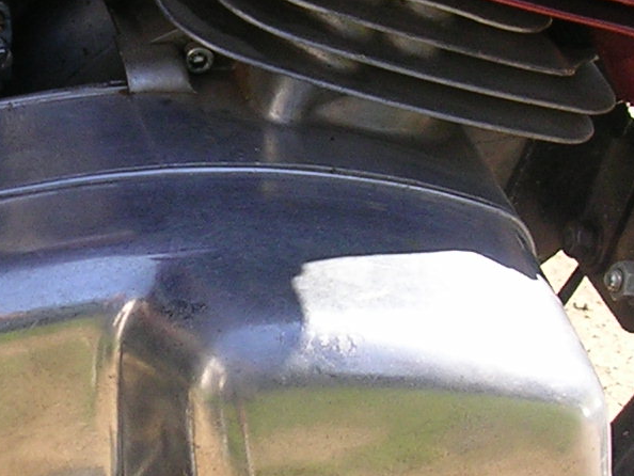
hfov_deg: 15.0
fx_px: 2400
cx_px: 143
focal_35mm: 131
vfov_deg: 11.3
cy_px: 170
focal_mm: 5.8
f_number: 2.8
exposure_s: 1/286
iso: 50
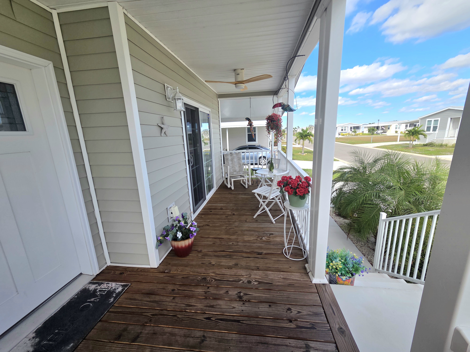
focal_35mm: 13
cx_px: 235
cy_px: 176
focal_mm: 2.2
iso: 50
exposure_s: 1/1000
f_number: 2.2
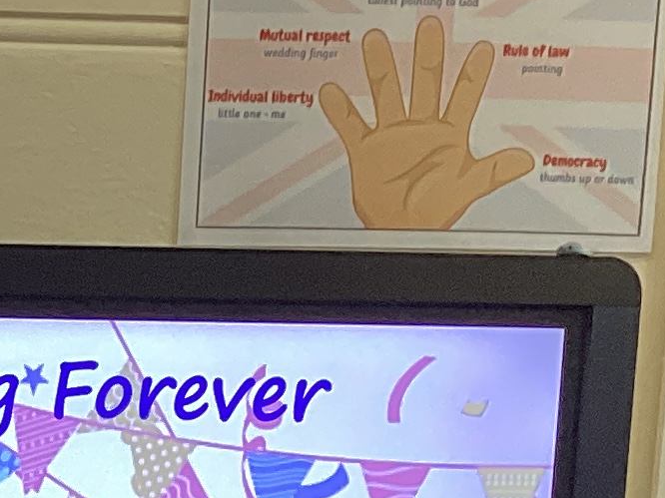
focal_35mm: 152
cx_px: -304
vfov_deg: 8.9
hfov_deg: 12.4
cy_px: 1154
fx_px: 2919
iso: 64
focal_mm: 3.3
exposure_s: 1/60
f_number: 2.4
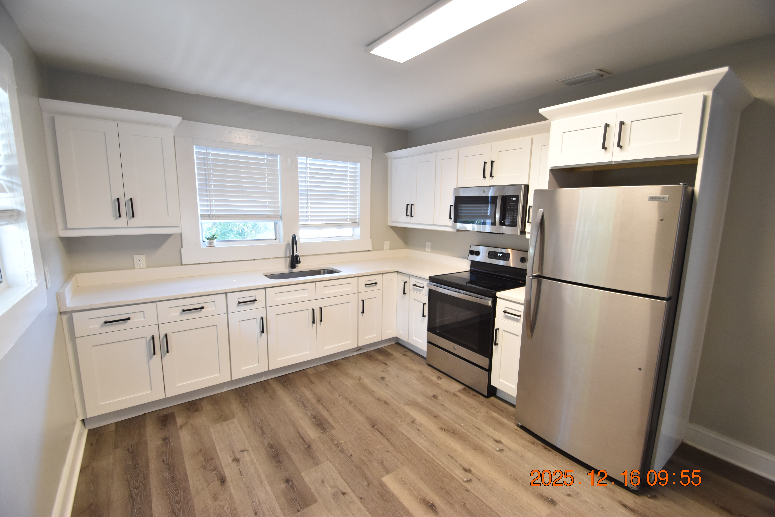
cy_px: 258
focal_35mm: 15
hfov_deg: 100.4
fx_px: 323
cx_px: 388
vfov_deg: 77.3
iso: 800
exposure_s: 1/45
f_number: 3.5
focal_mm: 10
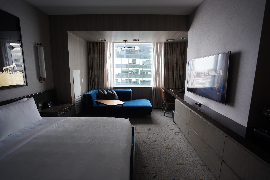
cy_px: 90
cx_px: 135
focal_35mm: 16
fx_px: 120
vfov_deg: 73.8
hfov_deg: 96.7
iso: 400
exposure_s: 1/30
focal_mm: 16
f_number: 4
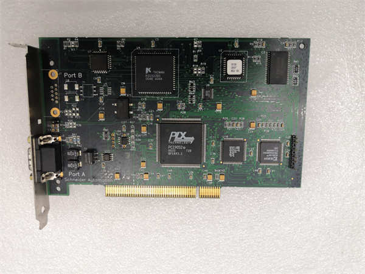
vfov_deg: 51.4
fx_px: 285
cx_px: 182
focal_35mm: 27
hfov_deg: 65.3
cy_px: 137
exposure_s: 1/25
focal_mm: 3.95
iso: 400
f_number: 1.8
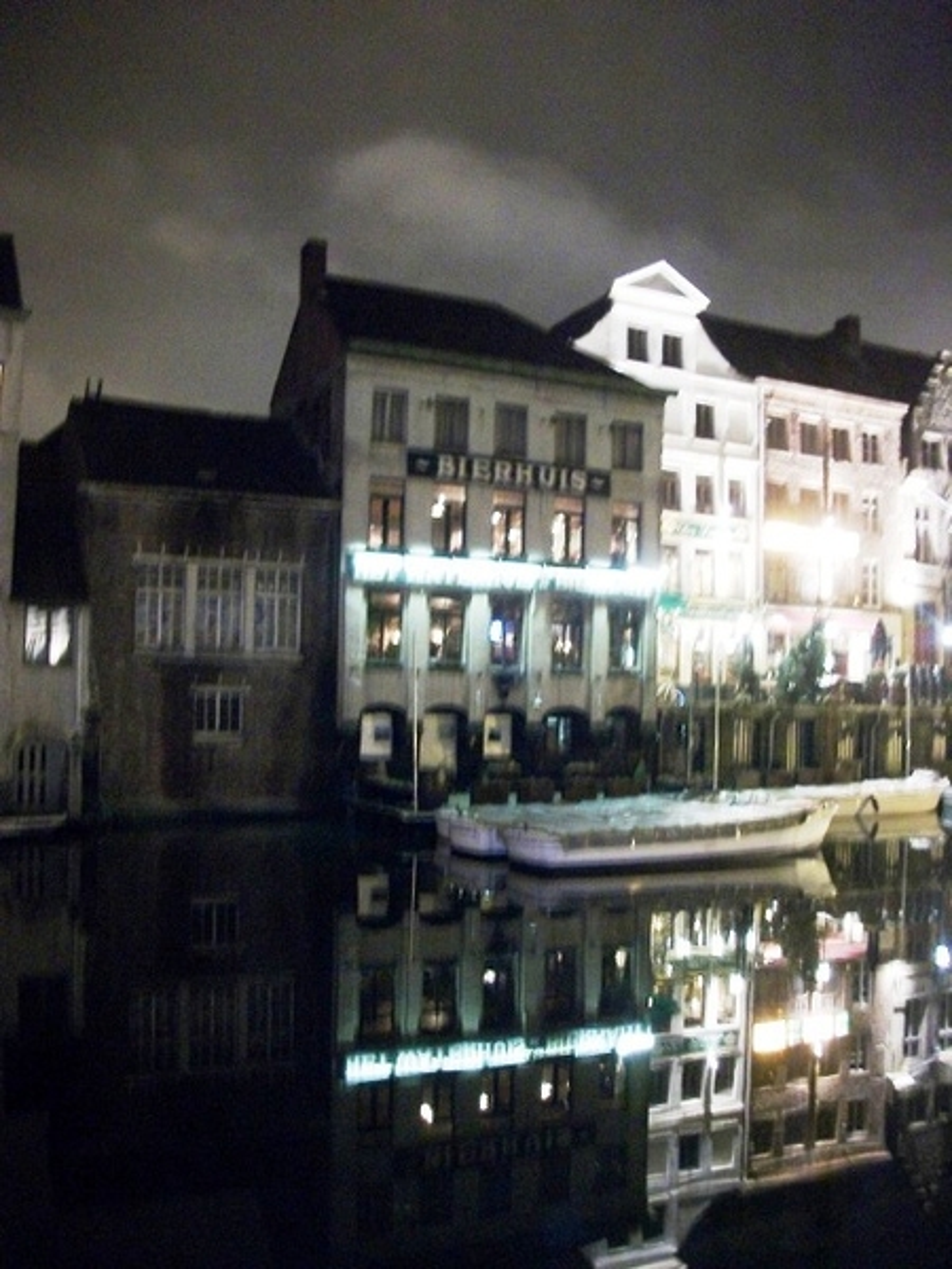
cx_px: 476
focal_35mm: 32
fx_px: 1173
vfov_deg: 56.8
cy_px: 634
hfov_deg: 44.2
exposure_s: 1/2
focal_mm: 5.7
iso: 250
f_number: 2.9
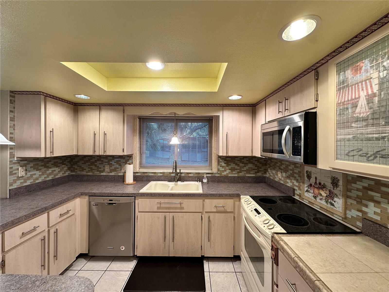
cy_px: 146
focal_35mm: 14
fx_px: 157
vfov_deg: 85.7
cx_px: 194
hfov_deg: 102.1
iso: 160
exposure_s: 1/120
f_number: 2.2
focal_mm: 2.22
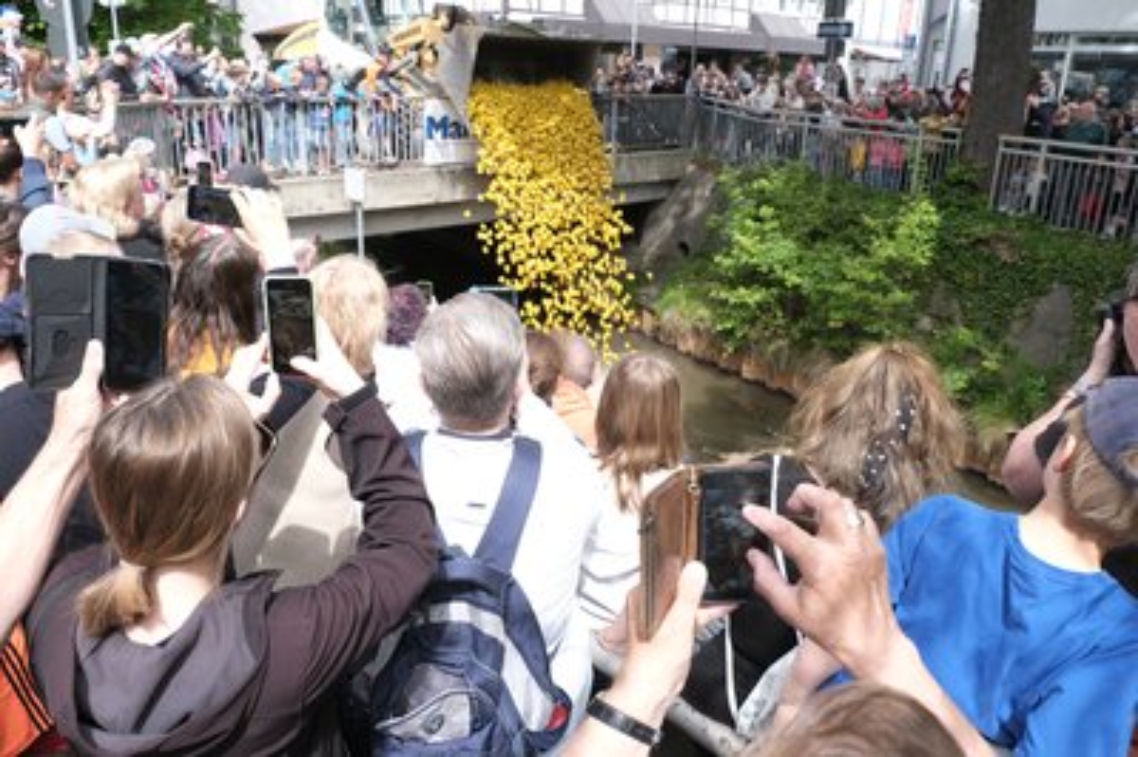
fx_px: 884
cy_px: 378
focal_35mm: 28
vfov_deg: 46.3
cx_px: 569
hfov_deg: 65.5
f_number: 5.6
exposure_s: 1/160
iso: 160
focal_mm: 18.5
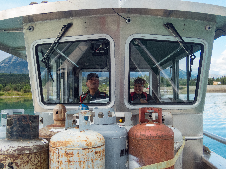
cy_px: 84
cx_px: 113
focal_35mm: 35
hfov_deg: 52.6
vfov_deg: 40.7
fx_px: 229
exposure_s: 1/200
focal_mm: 6.42
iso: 100
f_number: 3.5
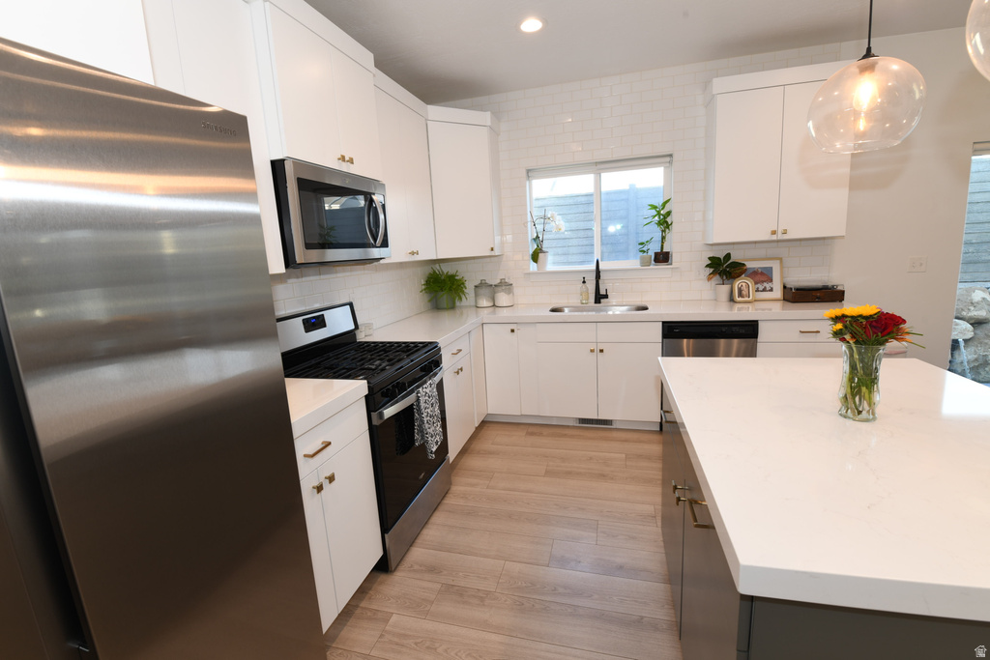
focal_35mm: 15
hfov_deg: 100.4
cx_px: 495
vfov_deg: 77.3
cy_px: 330
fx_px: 413
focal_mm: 15
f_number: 10
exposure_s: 1/8
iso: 200
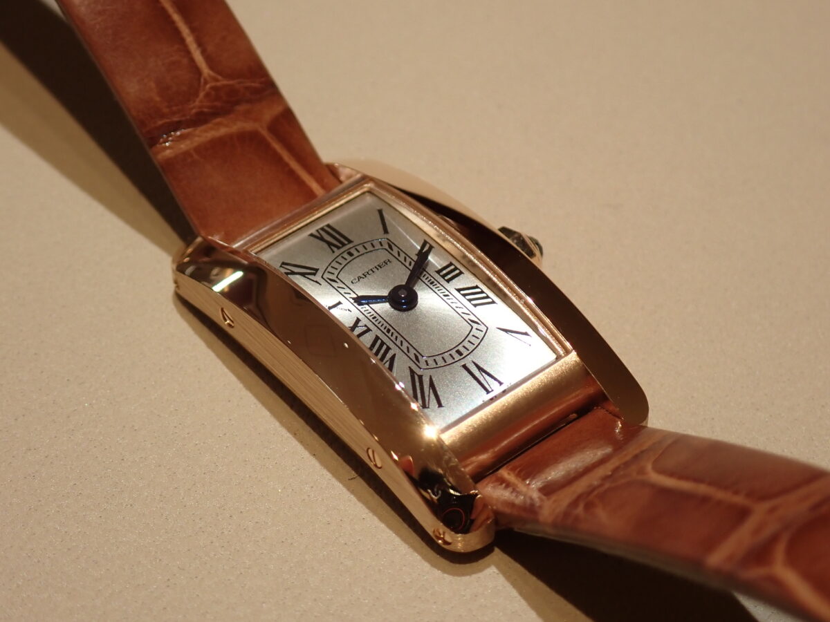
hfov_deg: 20.9
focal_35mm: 94
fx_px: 2254
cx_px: 415
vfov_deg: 15.7
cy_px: 311
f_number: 4.7
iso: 200
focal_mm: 16.79
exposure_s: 1/125
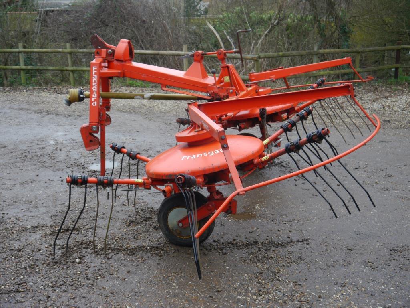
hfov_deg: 46.8
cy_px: 154
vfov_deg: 36.0
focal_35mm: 40
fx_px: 474
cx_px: 205
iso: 160
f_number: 4.2
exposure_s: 1/60
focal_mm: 20
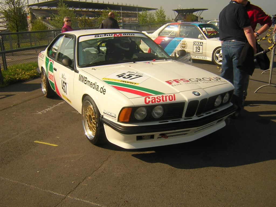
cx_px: 138
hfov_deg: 51.4
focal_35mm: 36
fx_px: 287
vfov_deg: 39.7
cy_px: 104
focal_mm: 4.7
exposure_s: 1/486
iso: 100
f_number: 5.2
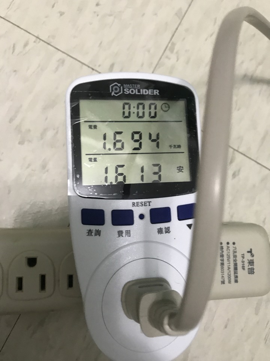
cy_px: 180
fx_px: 291
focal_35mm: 28
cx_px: 135
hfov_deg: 49.7
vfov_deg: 63.4
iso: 100
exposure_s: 1/13
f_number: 1.8
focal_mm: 3.99
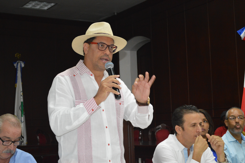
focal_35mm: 66
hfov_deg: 30.5
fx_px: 449
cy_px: 82
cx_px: 122
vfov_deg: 20.6
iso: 2200
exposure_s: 1/60
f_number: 5.3
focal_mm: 44
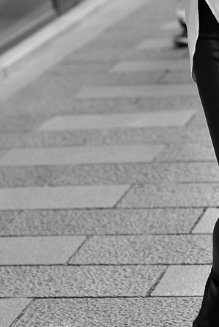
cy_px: 27
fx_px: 1830
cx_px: 250
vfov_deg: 10.2
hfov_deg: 6.8
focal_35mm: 201
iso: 320
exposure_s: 1/400
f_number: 3.2
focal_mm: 75
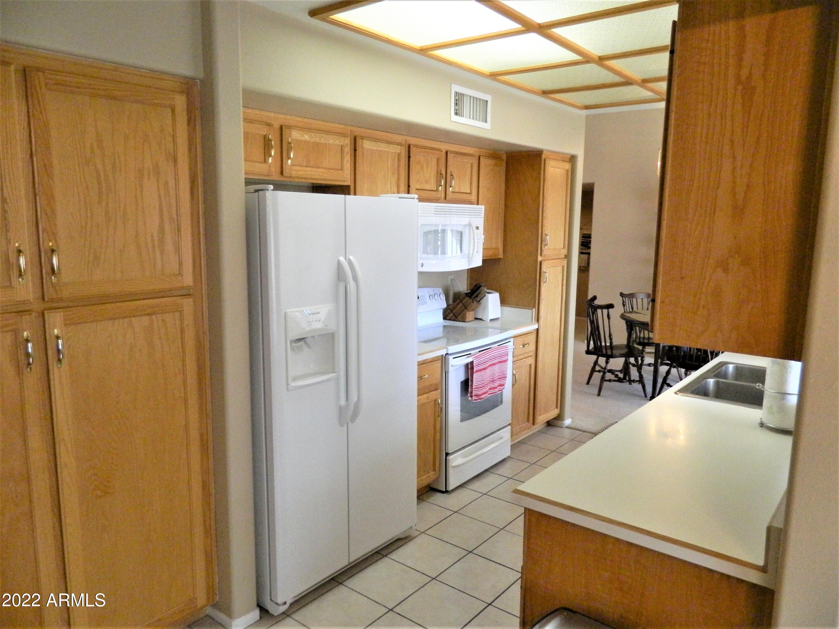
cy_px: 314
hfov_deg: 69.4
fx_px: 606
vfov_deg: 54.9
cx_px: 420
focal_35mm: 25
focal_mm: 4.5
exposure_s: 1/125
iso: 400
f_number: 3.1
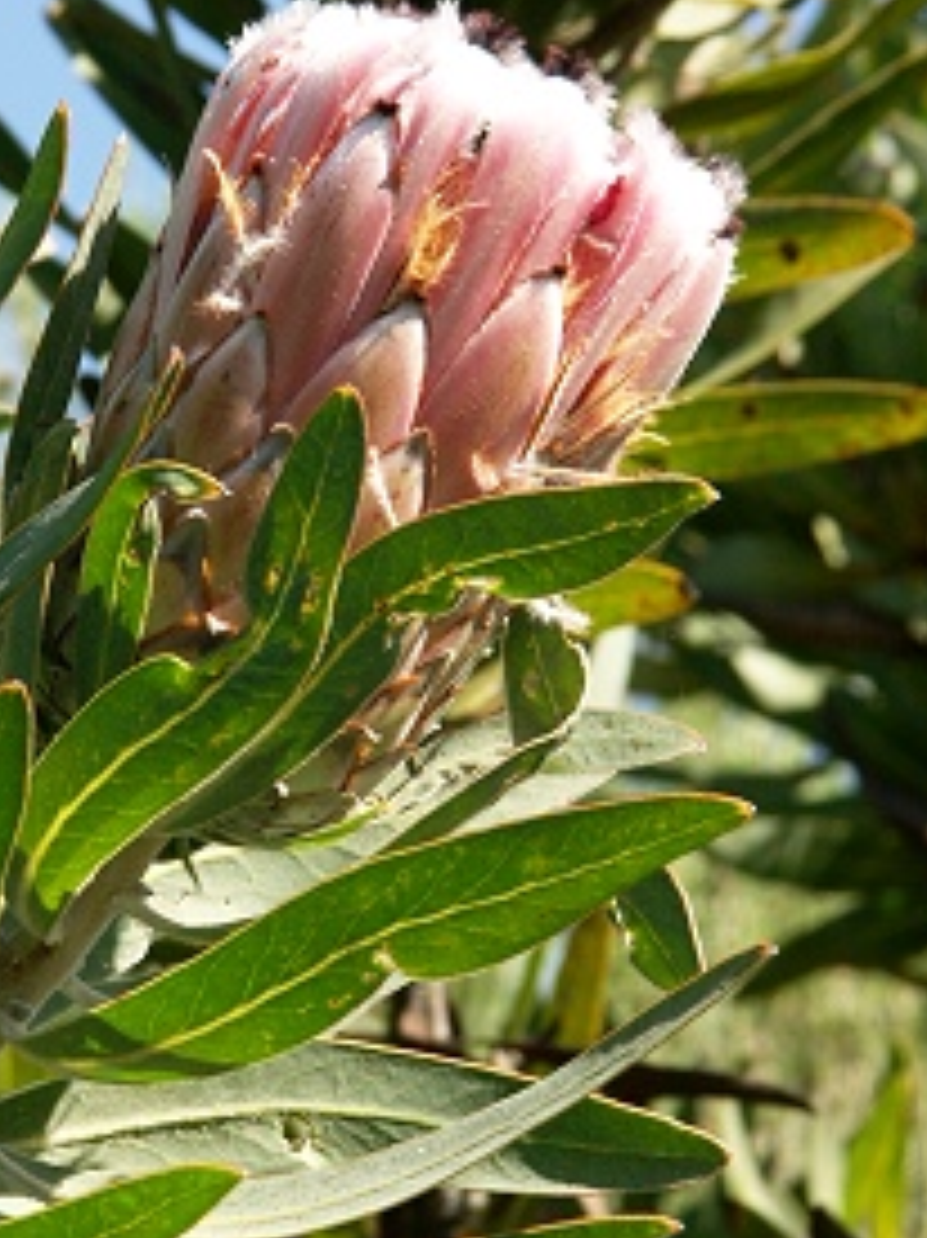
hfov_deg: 5.2
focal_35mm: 286
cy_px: 624
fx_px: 10220
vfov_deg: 6.9
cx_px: 362
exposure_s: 1/125
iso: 64
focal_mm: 50.8
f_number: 7.1
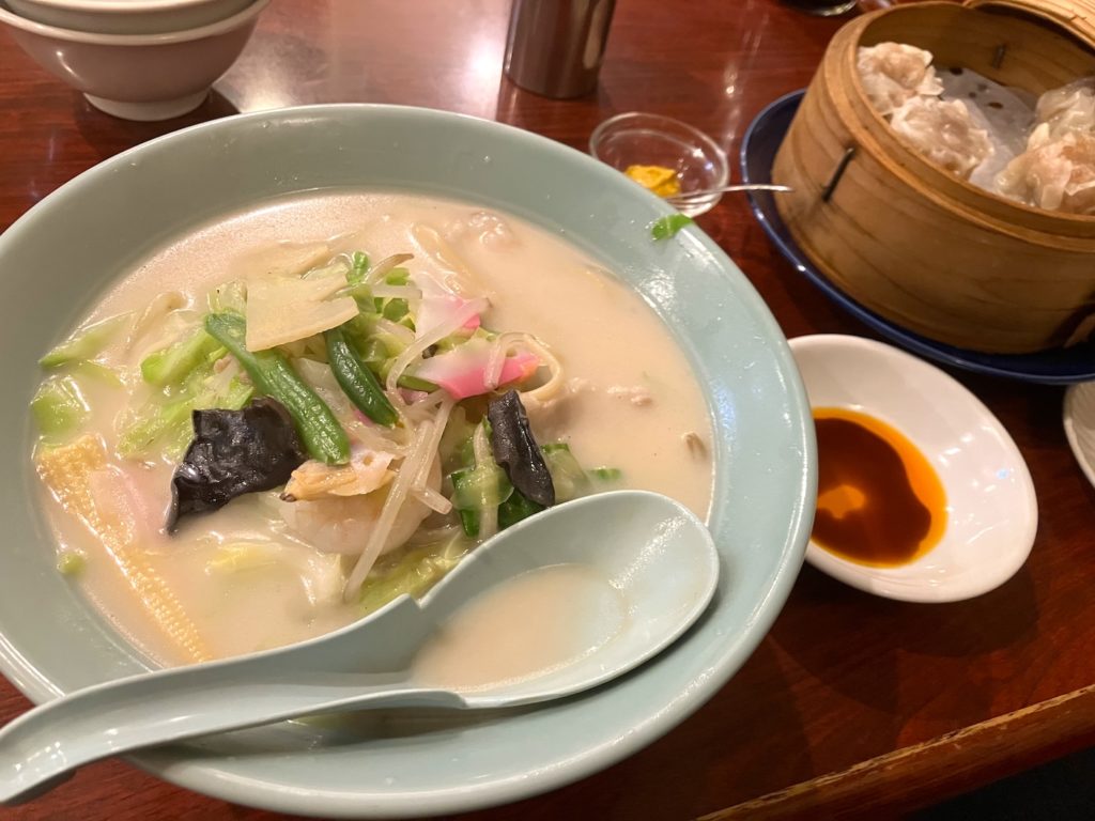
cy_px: 410
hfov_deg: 63.4
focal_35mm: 28
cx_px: 548
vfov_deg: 49.7
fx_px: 886
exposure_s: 1/51
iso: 320
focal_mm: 3.99
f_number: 1.8
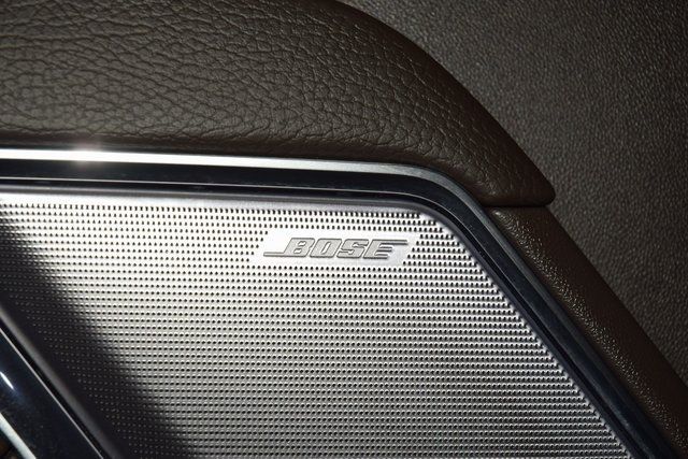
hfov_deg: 19.5
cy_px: 230
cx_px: 344
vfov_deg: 13.0
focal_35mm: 105
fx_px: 2007
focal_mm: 70
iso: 100
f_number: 8
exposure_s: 1/125
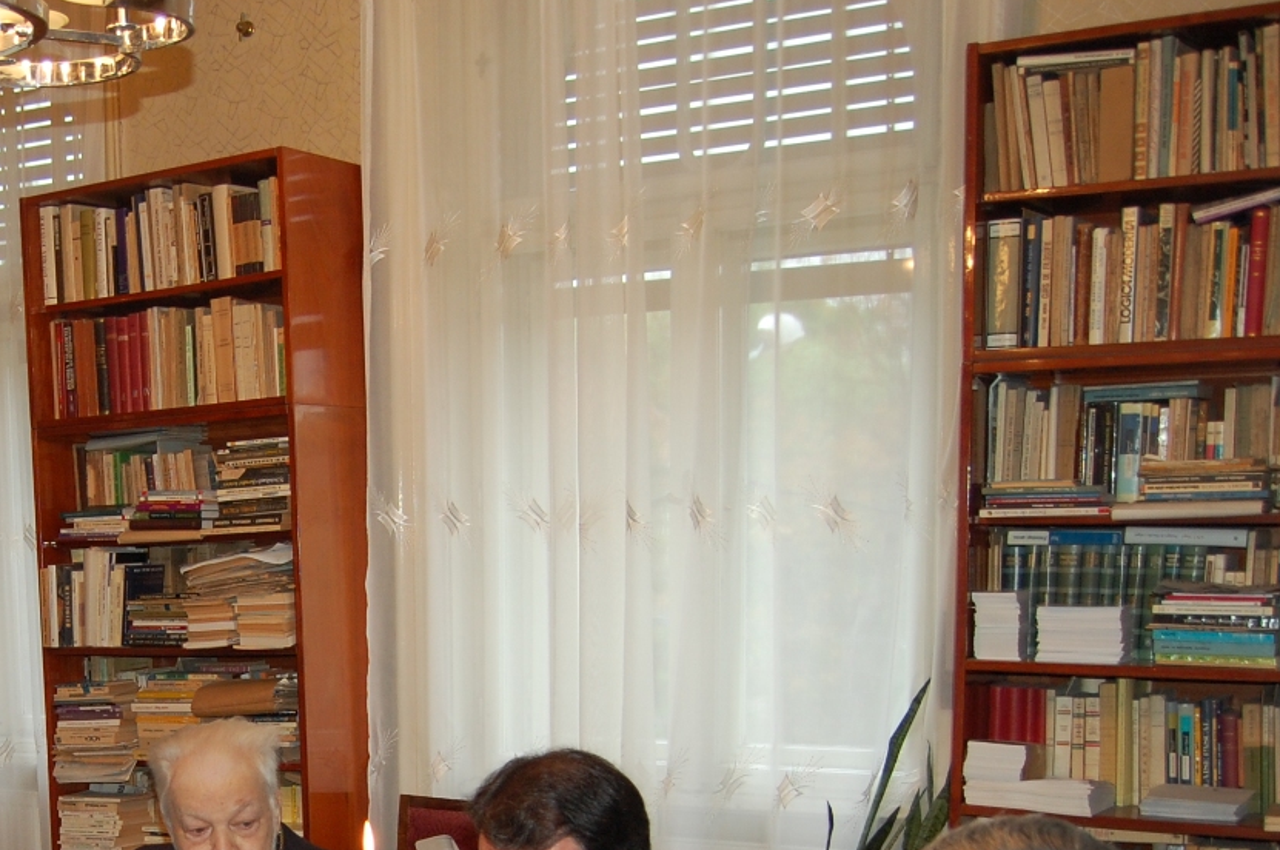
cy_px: 808
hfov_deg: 36.2
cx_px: 163
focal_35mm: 52
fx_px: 1847
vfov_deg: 24.9
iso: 400
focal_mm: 18
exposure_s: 1/60
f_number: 3.5
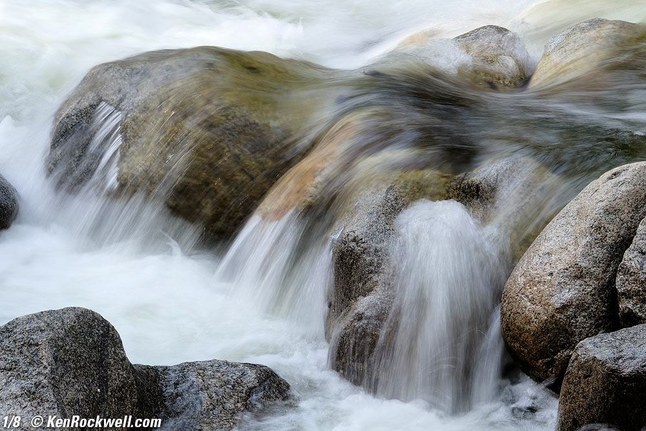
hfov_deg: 8.8
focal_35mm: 234
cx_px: 323
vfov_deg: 5.9
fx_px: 4199
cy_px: 216
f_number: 22
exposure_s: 1/8
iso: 200
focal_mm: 156.1
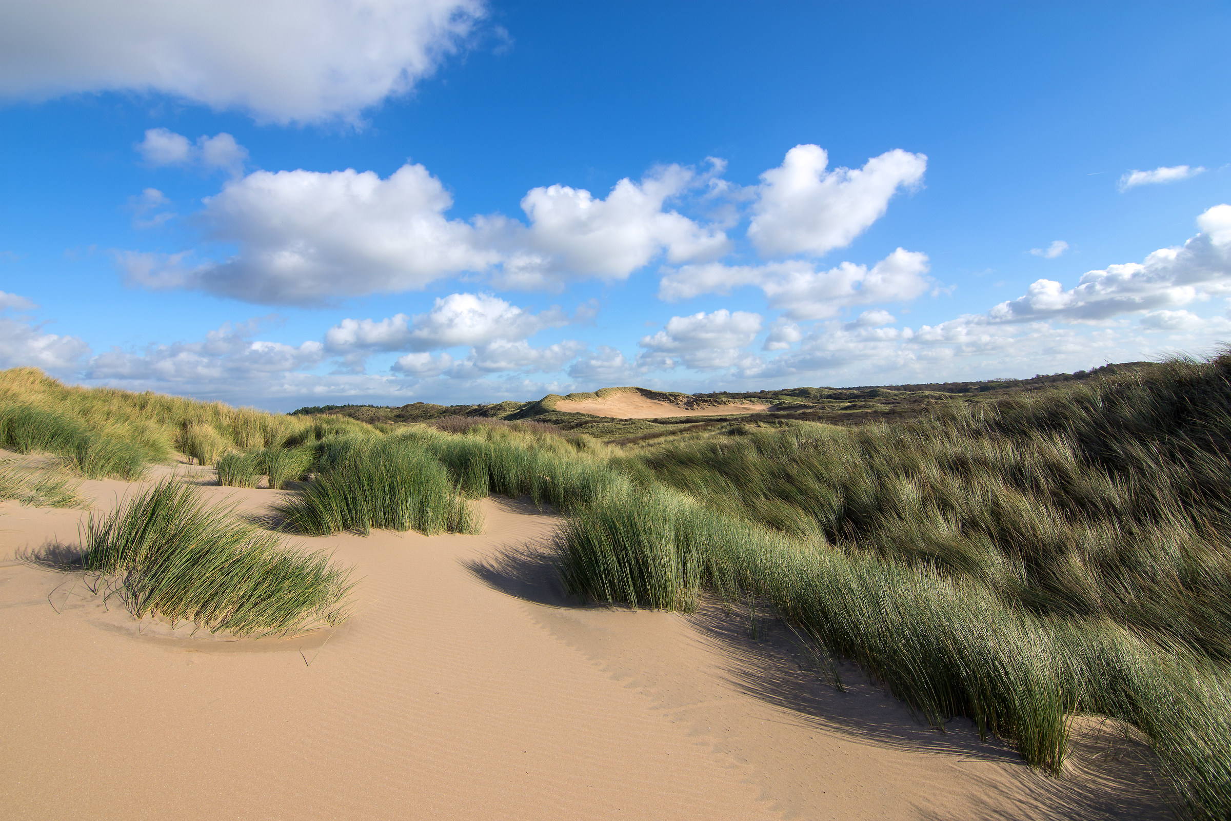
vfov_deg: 72.1
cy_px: 410
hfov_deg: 95.0
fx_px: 564
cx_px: 616
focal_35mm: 16
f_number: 7.1
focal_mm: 11
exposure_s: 1/400
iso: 125
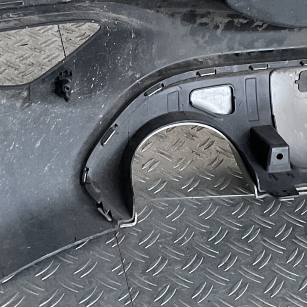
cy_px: 28
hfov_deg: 18.9
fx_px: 923
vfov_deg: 18.6
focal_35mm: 92
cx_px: 192
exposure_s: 1/50
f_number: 1.8
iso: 100
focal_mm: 3
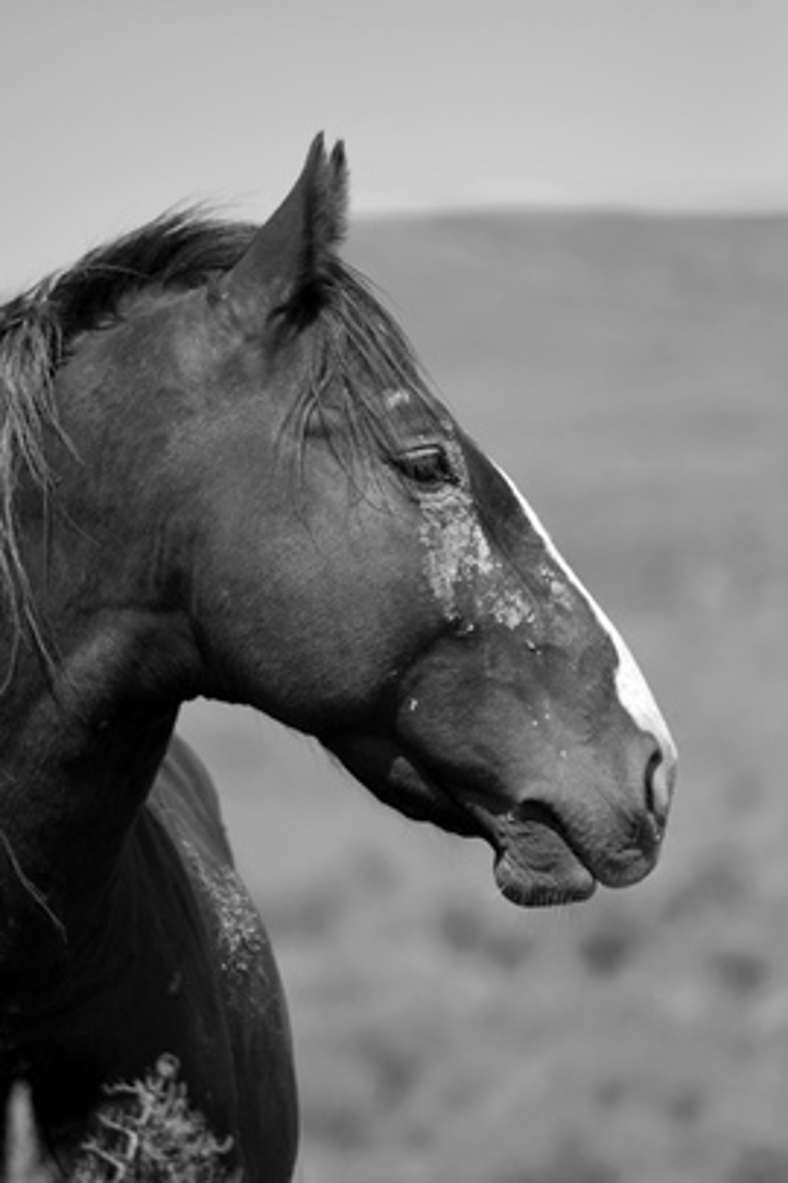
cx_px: 394
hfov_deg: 4.4
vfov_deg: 6.5
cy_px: 592
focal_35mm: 315
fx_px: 10342
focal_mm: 210
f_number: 4.8
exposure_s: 1/2500
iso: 400
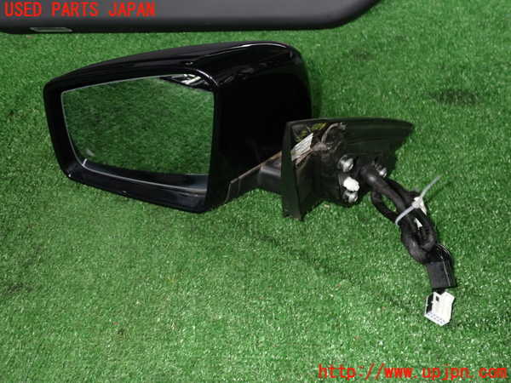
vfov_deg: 46.8
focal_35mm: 30
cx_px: 256
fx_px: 443
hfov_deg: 60.0
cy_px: 192
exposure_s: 1/30
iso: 250
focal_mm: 5.4
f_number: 6.3
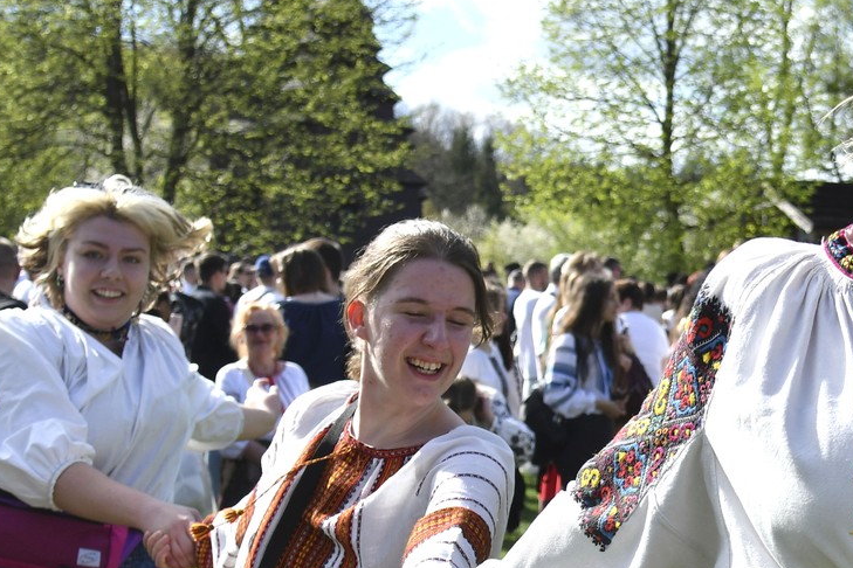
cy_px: 438
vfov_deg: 17.2
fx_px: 1872
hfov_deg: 24.5
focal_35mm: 79
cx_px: 847
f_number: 4
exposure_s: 1/3200
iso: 250
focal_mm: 24
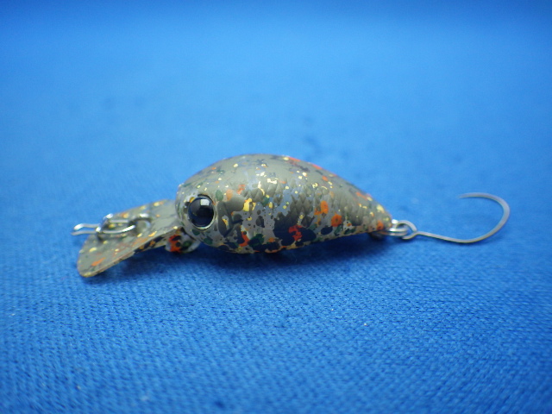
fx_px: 494
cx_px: 276
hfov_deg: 58.4
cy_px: 207
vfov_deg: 45.4
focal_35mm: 31
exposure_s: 1/45
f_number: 2.3
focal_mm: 5.5
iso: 320
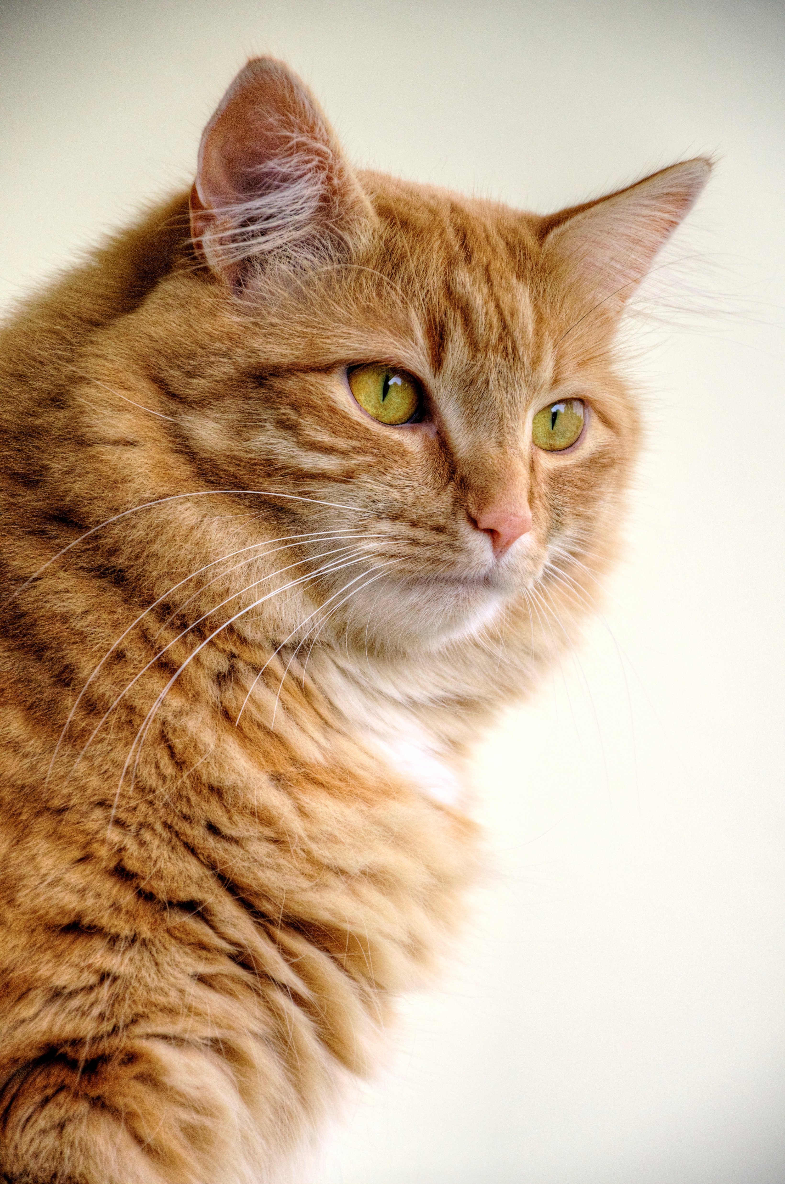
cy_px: 592
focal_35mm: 158
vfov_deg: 13.1
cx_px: 392
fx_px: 5171
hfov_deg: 8.7
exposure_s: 1/400
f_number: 5.6
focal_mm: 105
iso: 400
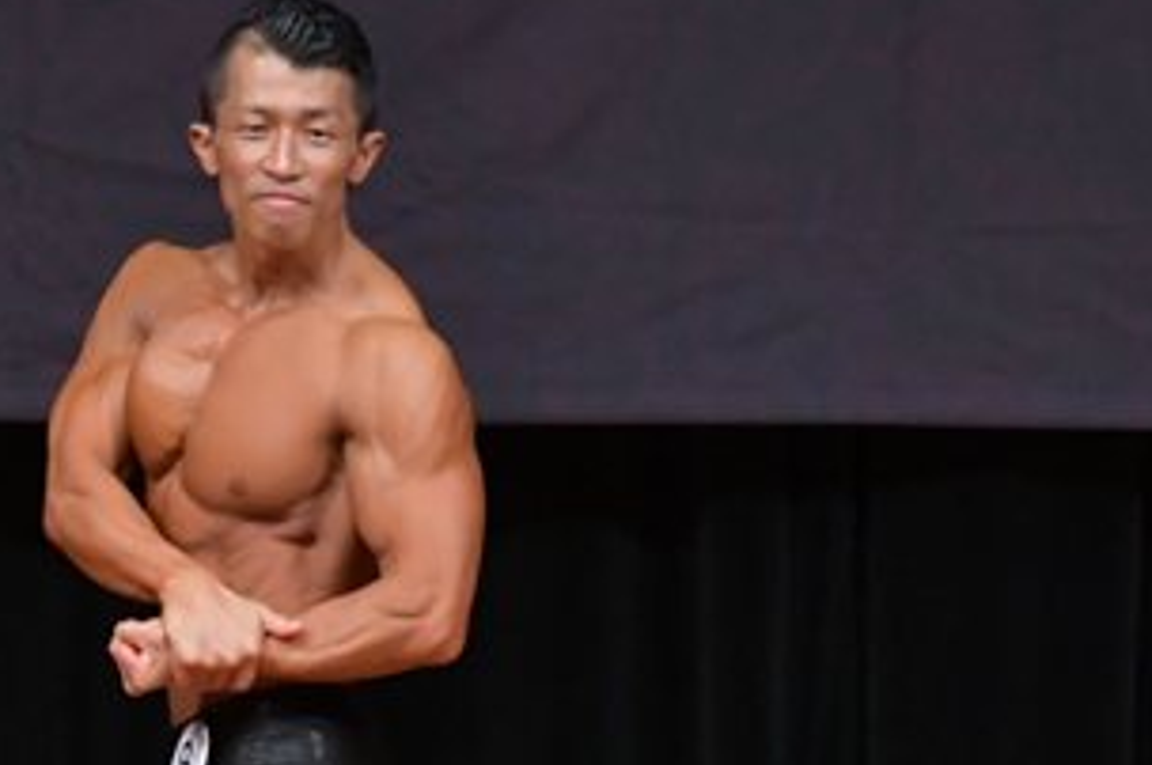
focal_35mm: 727
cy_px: 742
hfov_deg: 2.8
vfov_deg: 1.9
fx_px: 23239
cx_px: 172
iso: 4000
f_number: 5.6
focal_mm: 190
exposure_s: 1/400
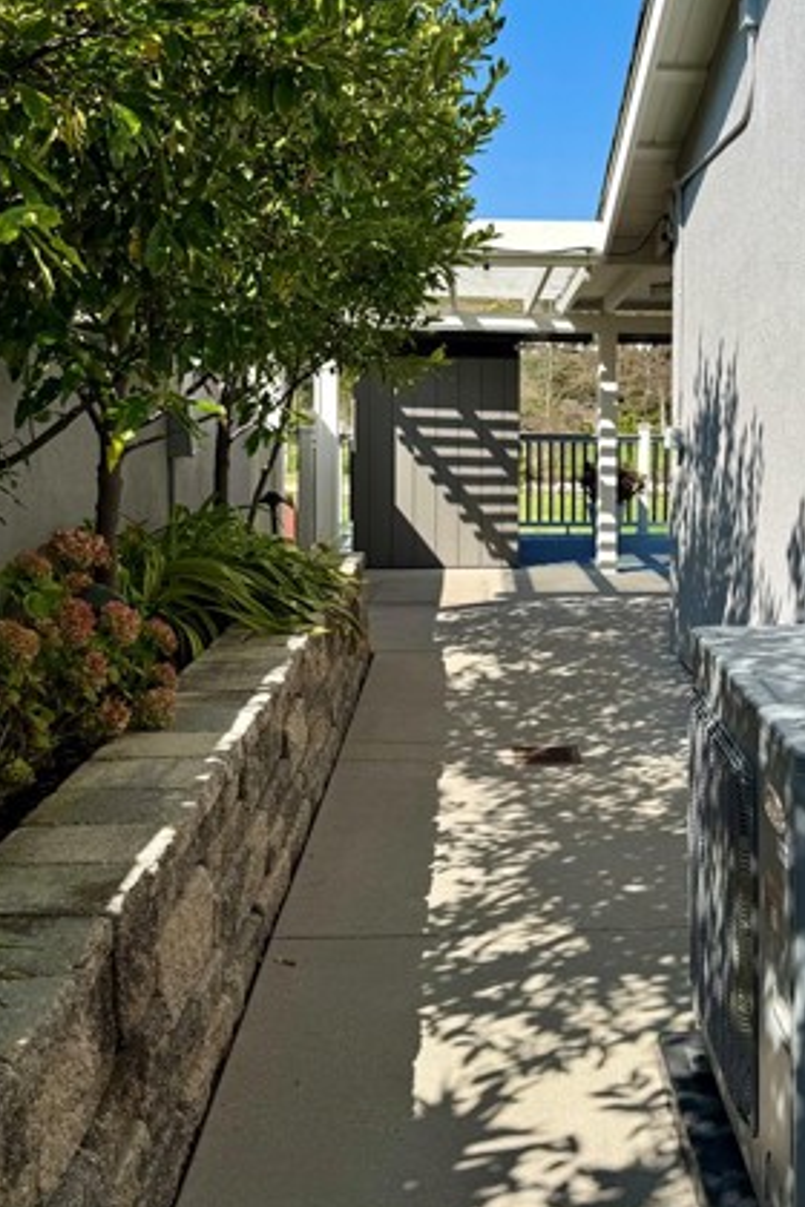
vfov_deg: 50.2
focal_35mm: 38
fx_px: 1274
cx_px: 589
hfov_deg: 34.4
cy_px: 457
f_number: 1.78
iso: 80
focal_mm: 6.76
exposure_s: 1/4673
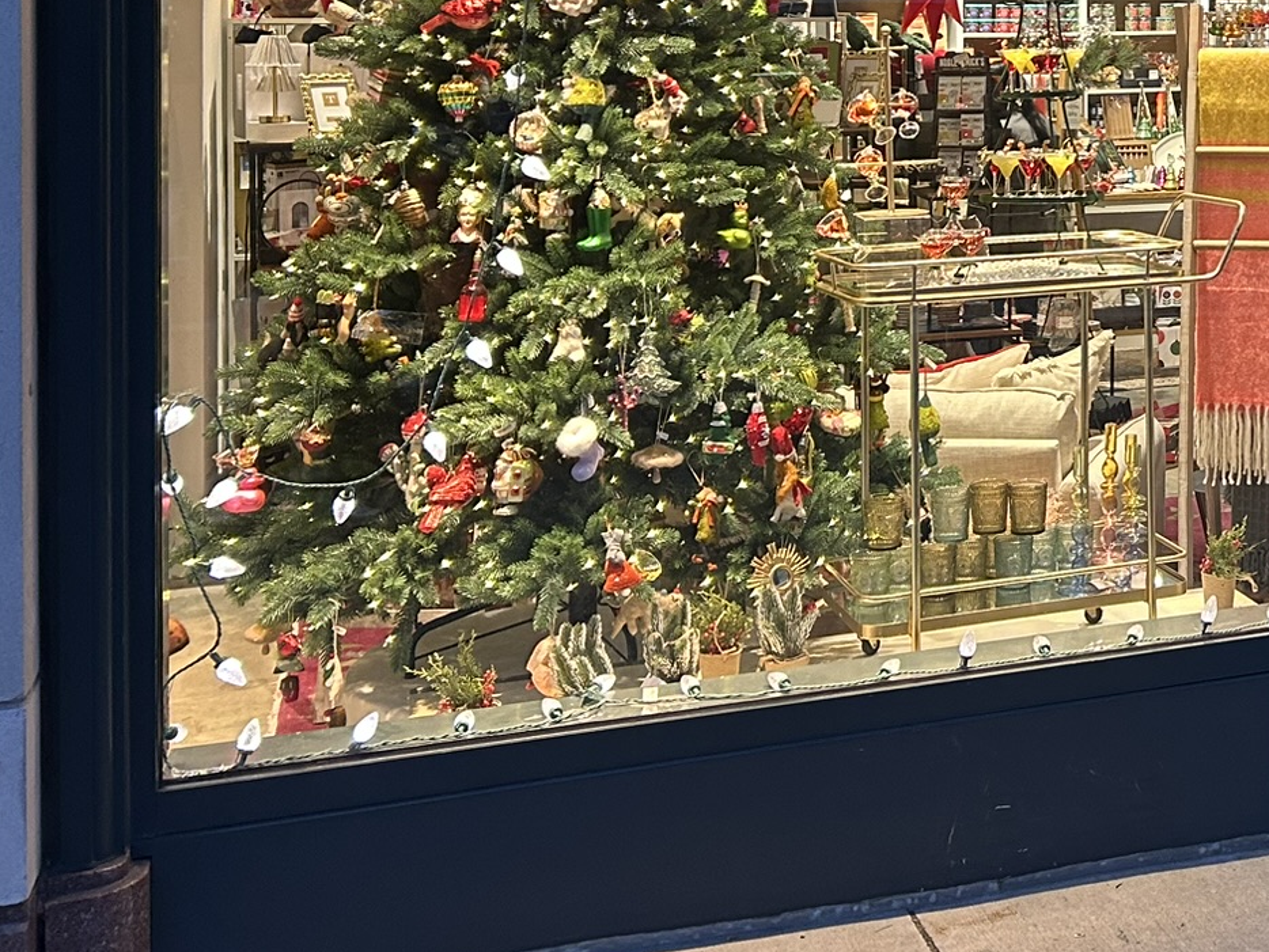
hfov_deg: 30.7
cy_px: 12
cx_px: 1348
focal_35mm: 57
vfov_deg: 24.6
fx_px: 2090
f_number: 1.5
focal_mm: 5.7
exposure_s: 1/60
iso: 200
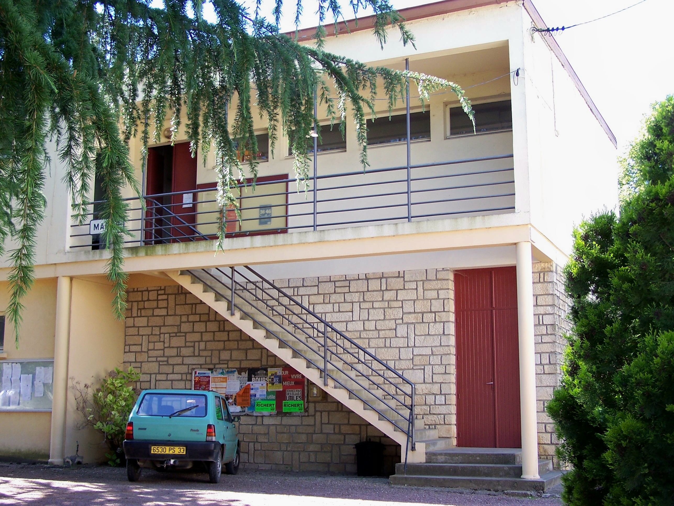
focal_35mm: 48
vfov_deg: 30.3
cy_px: 253
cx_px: 337
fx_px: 935
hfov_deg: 39.7
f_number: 3
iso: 80
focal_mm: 8
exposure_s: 1/125
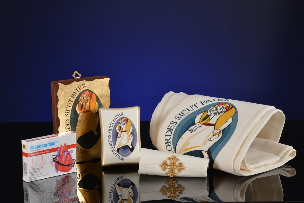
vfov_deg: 13.0
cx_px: 152
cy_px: 102
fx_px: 886
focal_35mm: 105
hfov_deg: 19.5
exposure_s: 1/125
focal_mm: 105
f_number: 18
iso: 100
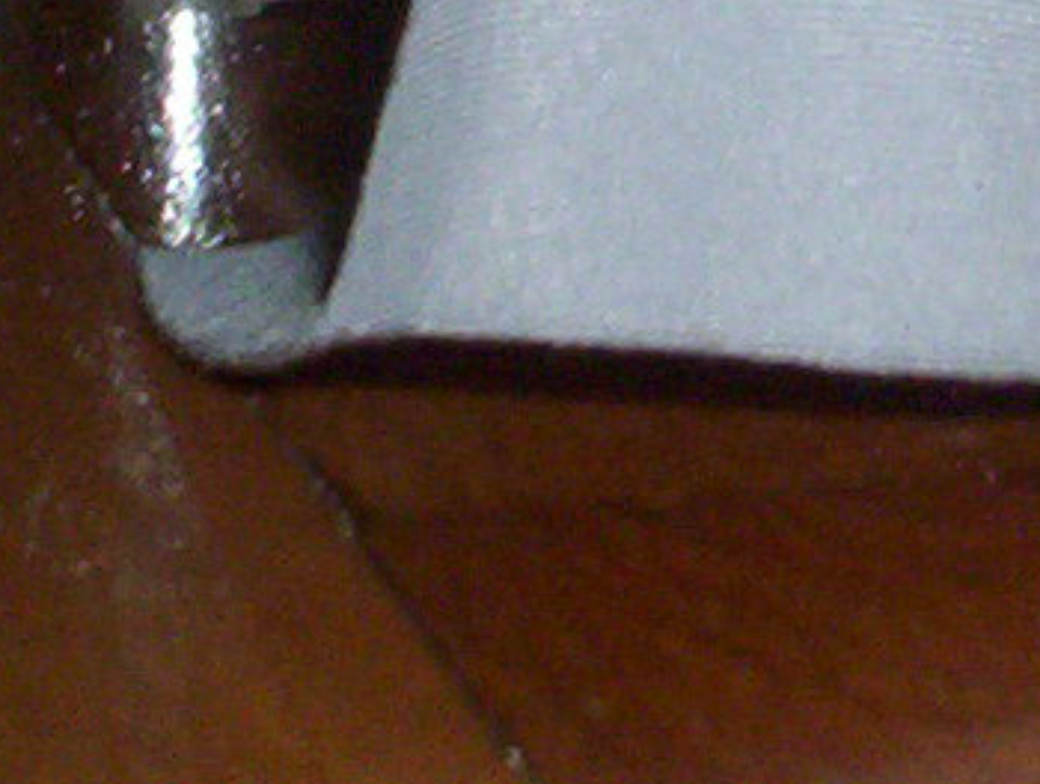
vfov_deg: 8.1
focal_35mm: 177
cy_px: -621
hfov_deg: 10.9
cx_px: 1290
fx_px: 5329
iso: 140
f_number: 4.5
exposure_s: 1/60
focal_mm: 4.99
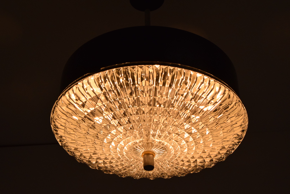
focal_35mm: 69
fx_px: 556
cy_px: 97
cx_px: 145
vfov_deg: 19.8
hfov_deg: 29.2
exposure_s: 1/800
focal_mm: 46
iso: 1600
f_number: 14
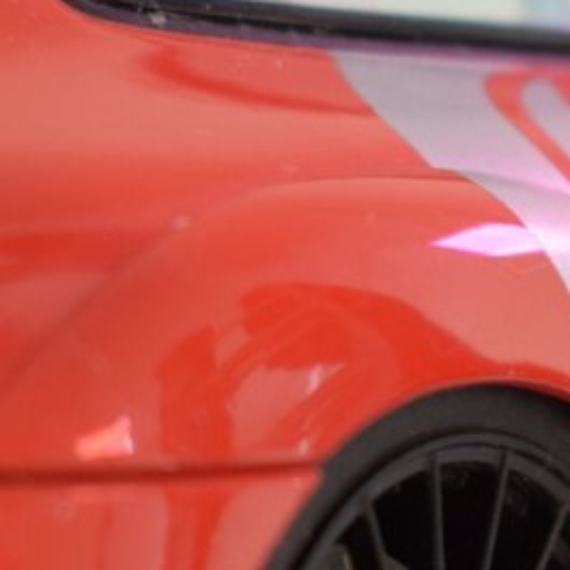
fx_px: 4303
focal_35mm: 231
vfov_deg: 7.5
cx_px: 443
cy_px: 641
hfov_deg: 7.6
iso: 400
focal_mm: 32
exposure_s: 1/50
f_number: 4.5
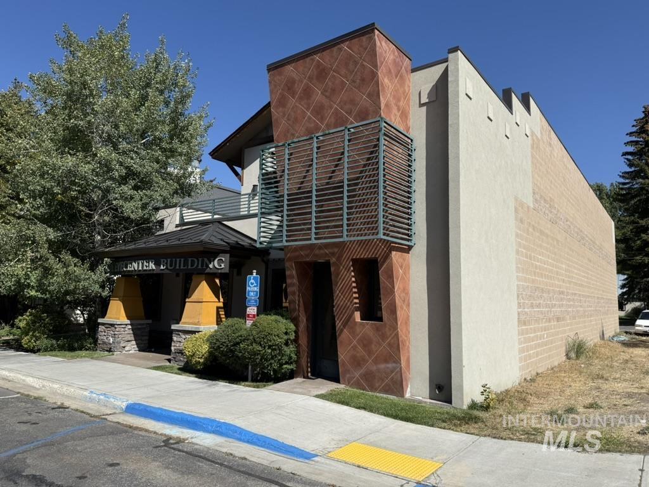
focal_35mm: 24
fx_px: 450
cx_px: 324
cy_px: 244
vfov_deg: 56.8
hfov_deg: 71.6
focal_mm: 6.76
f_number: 1.78
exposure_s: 1/4405
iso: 80
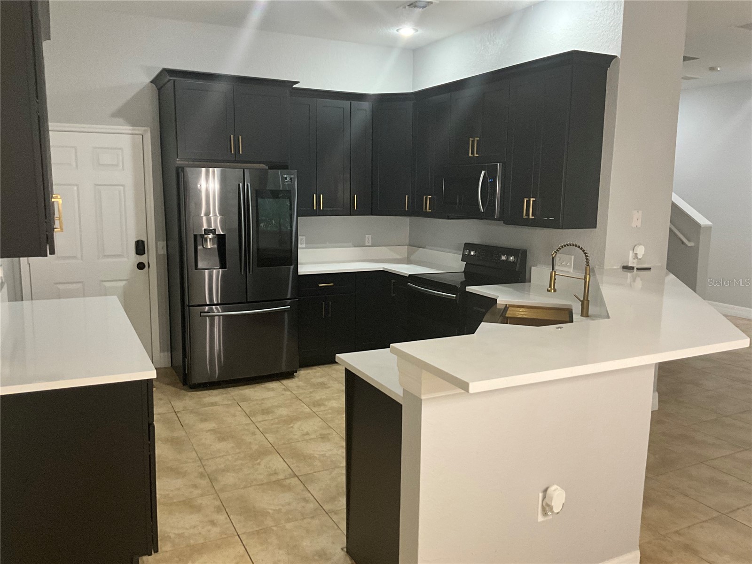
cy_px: 282
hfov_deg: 61.7
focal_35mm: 29
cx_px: 376
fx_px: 630
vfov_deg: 48.2
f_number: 1.8
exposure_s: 1/60
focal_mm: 3
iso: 200
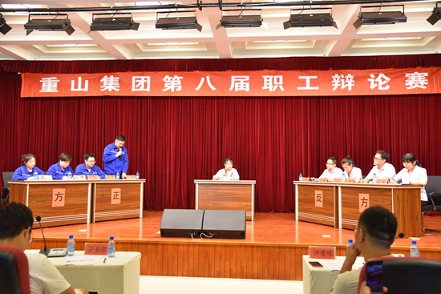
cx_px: 220
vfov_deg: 41.1
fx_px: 392
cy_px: 147
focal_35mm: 32
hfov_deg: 58.7
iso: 1000
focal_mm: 32
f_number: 4
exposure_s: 1/60
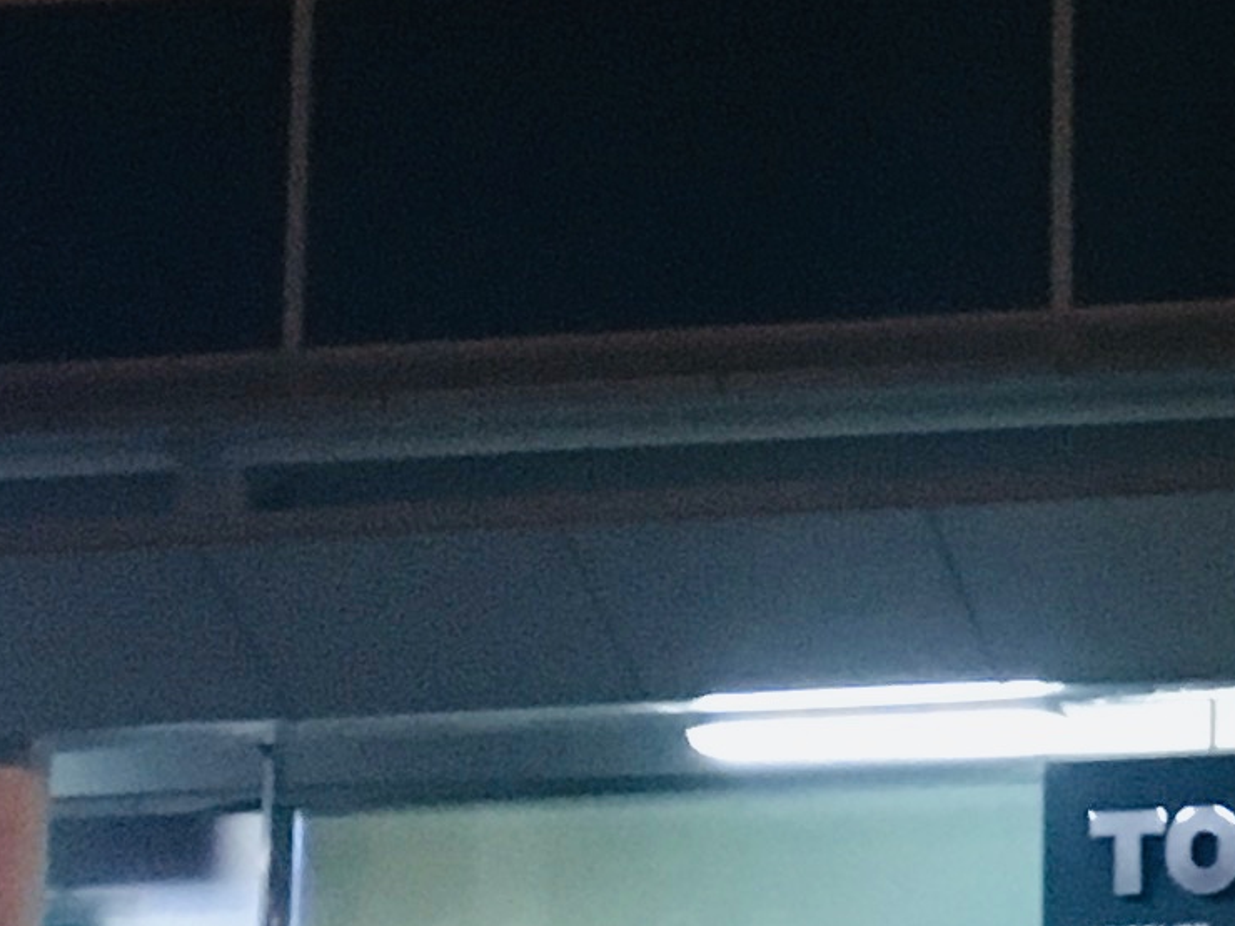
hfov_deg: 11.8
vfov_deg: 9.3
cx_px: 2008
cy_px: -30
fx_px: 5637
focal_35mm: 158
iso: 250
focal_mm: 4.15
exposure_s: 1/15
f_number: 2.2
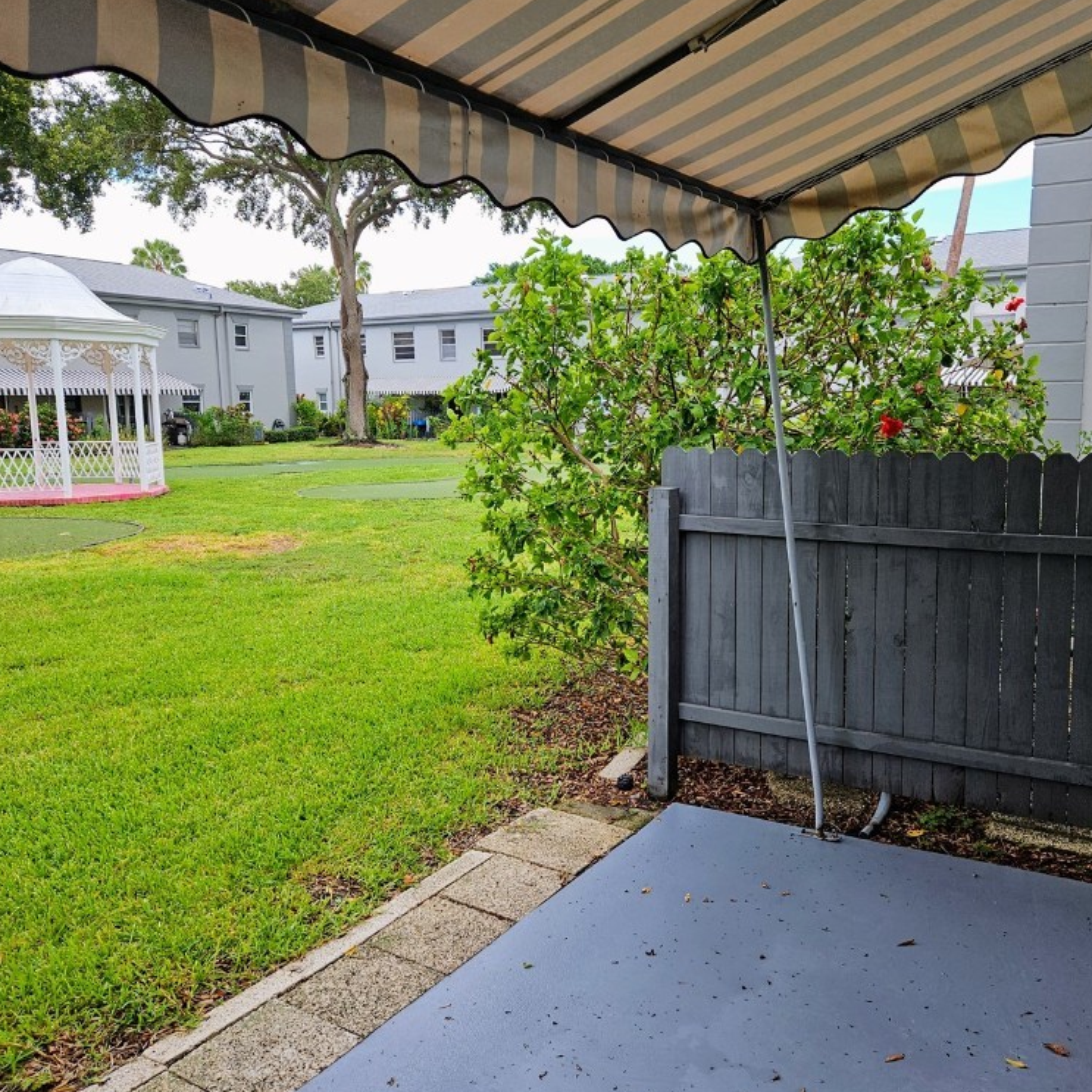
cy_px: 535
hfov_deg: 57.0
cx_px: 632
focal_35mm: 28
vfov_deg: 57.3
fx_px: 999
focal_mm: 5.4
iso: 25
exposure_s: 1/435
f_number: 1.8
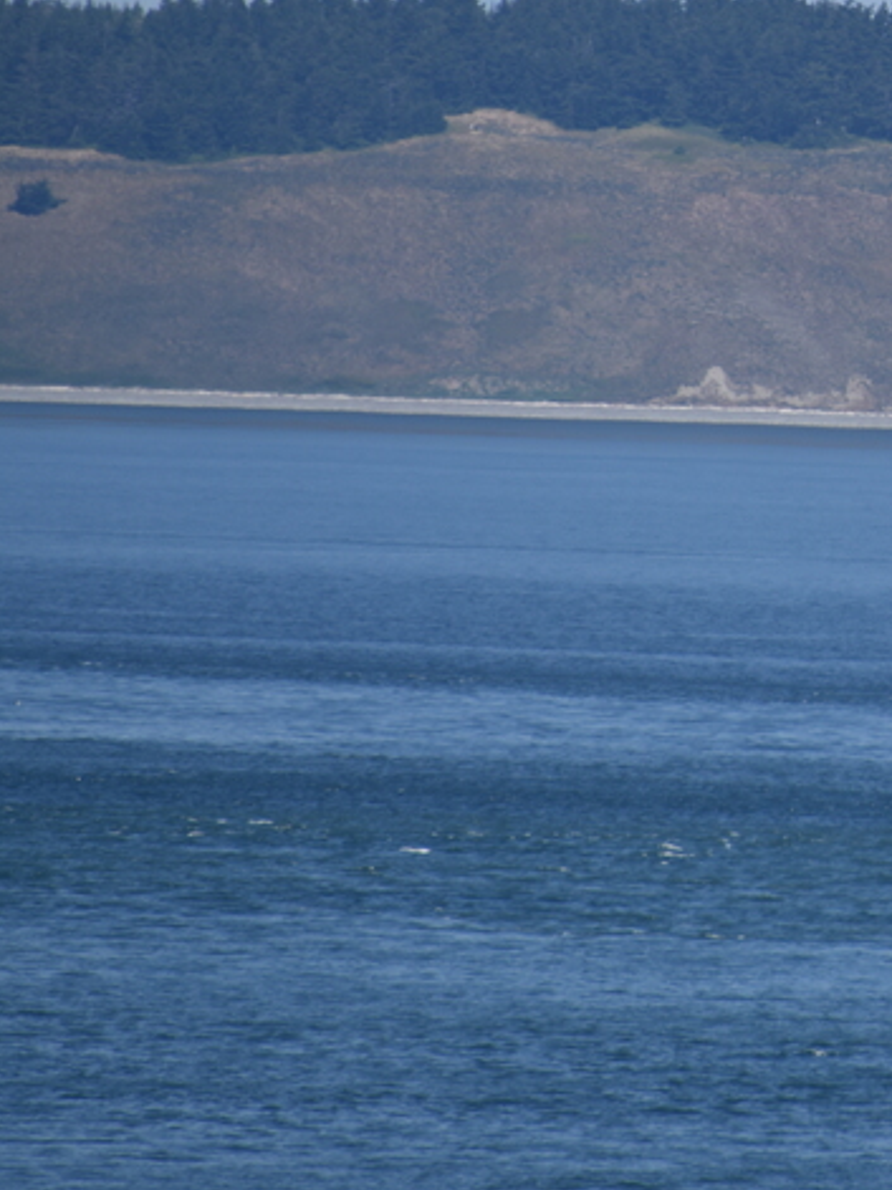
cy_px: 167
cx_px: 1203
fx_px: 26949
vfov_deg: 2.5
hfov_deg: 1.9
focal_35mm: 784
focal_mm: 300
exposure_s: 1/640
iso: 100
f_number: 6.3
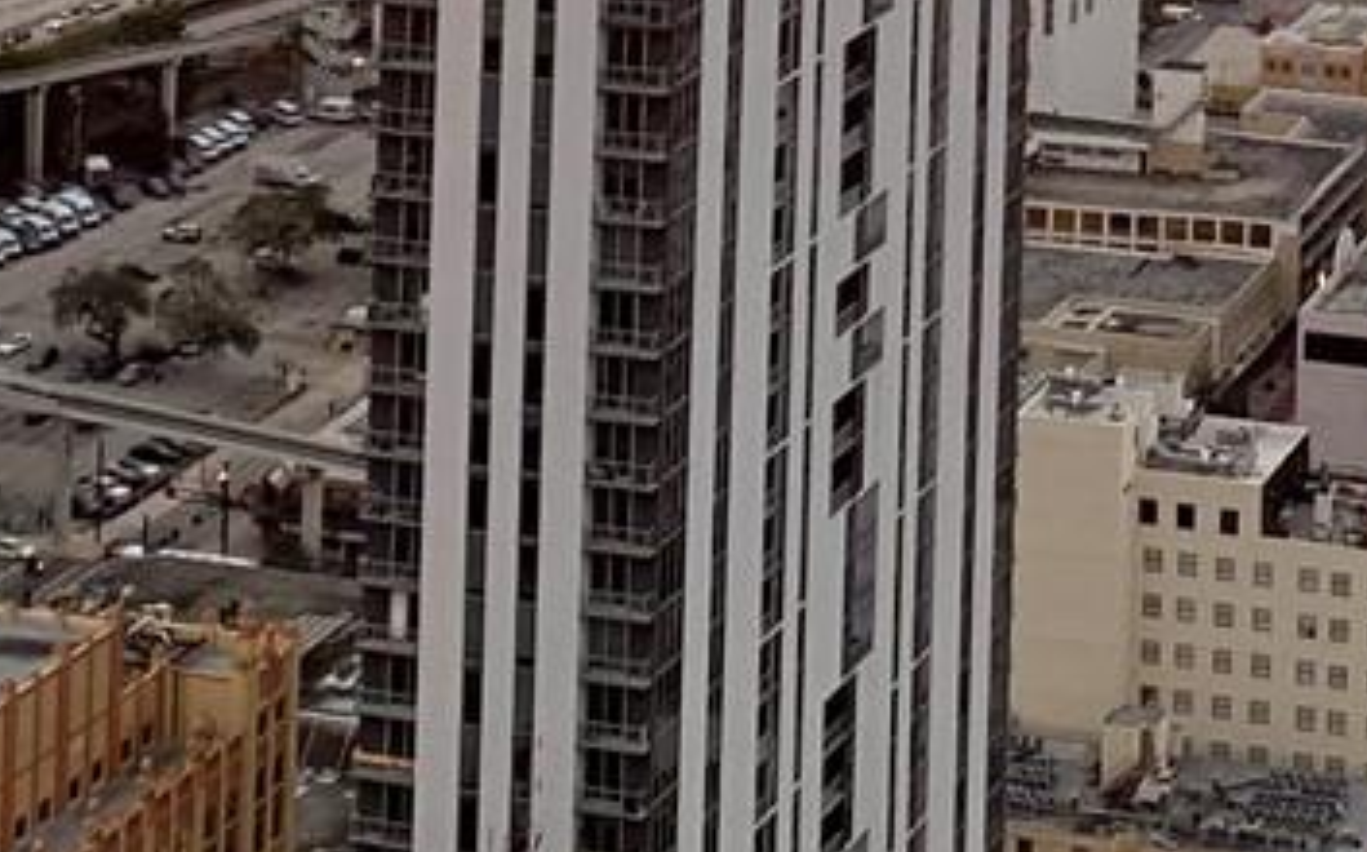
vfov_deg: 9.4
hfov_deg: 16.4
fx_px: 4653
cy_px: -1123
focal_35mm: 125
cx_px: 1301
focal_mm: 4.25
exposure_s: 1/121
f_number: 1.8
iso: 50
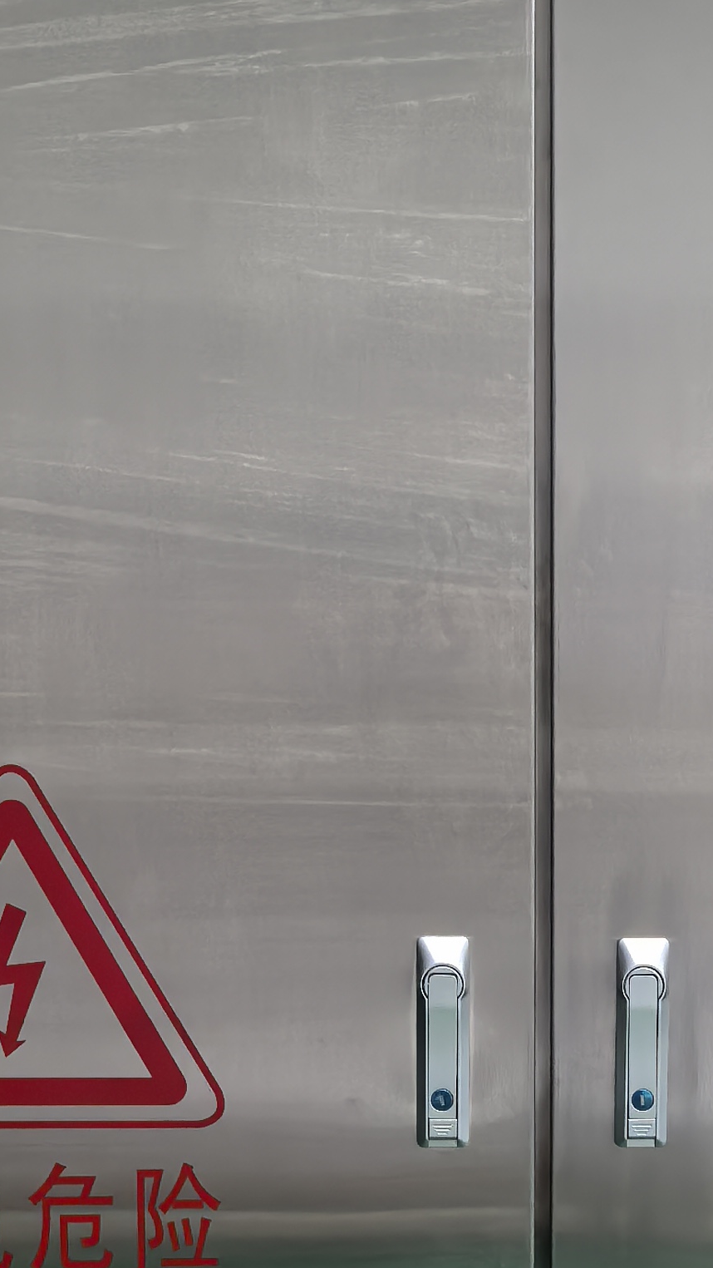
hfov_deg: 15.1
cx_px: 622
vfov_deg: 26.5
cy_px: 930
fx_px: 2655
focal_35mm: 79
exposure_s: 1/50
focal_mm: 5.75
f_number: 2
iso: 250
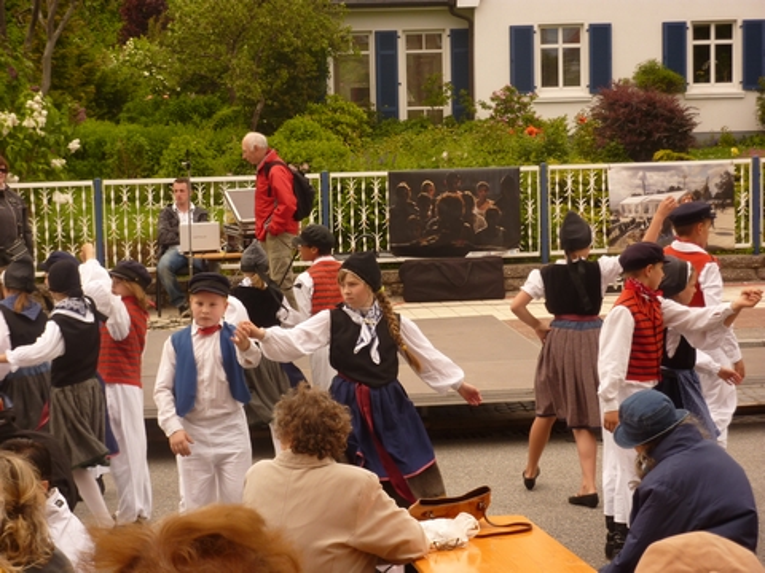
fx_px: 1724
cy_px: 286
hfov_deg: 25.0
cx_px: 382
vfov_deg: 18.9
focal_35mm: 78
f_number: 4.2
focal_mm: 12.8
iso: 80
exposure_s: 1/200
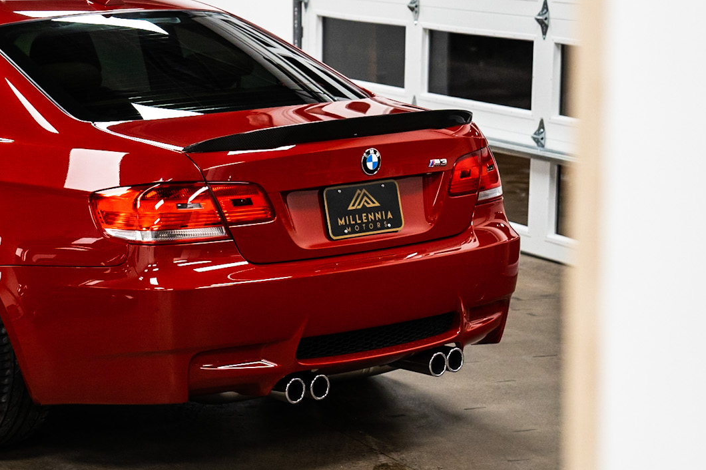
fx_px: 2235
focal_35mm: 114
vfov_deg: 12.0
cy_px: 205
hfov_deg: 17.6
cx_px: 42
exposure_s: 1/160
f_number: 3.2
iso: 2000
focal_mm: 59
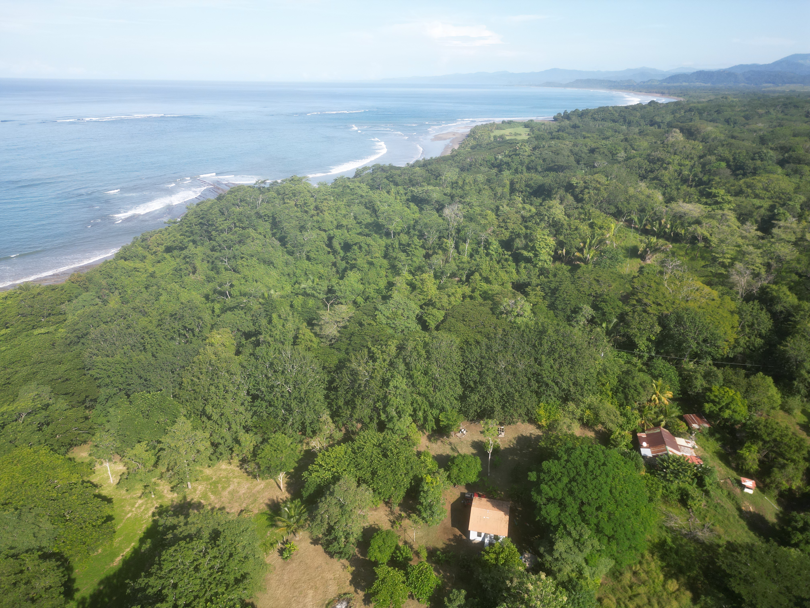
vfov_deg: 56.8
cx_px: 405
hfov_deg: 71.6
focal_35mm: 24
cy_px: 304
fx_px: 562
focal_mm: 6.72
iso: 100
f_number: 1.7
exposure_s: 1/1250
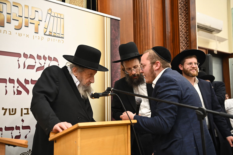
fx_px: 298
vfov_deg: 29.2
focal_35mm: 46
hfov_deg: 42.8
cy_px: 78
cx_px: 116
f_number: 3.5
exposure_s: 1/125
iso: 1600
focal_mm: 46
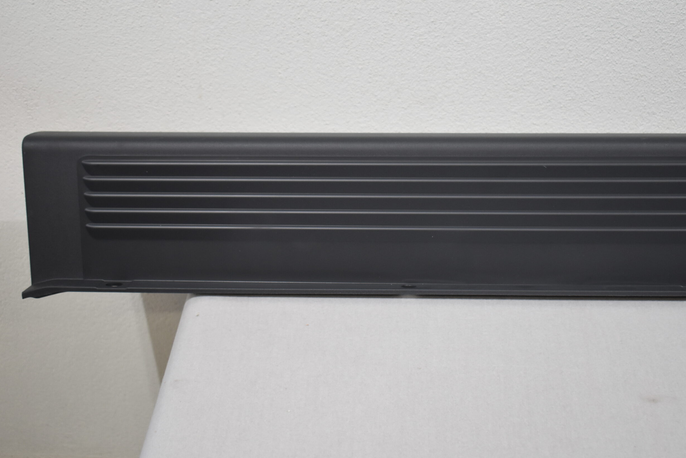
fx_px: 1039
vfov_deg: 24.8
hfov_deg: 36.5
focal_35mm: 55
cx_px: 352
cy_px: 231
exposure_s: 1/125
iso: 800
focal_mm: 35
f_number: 4.5
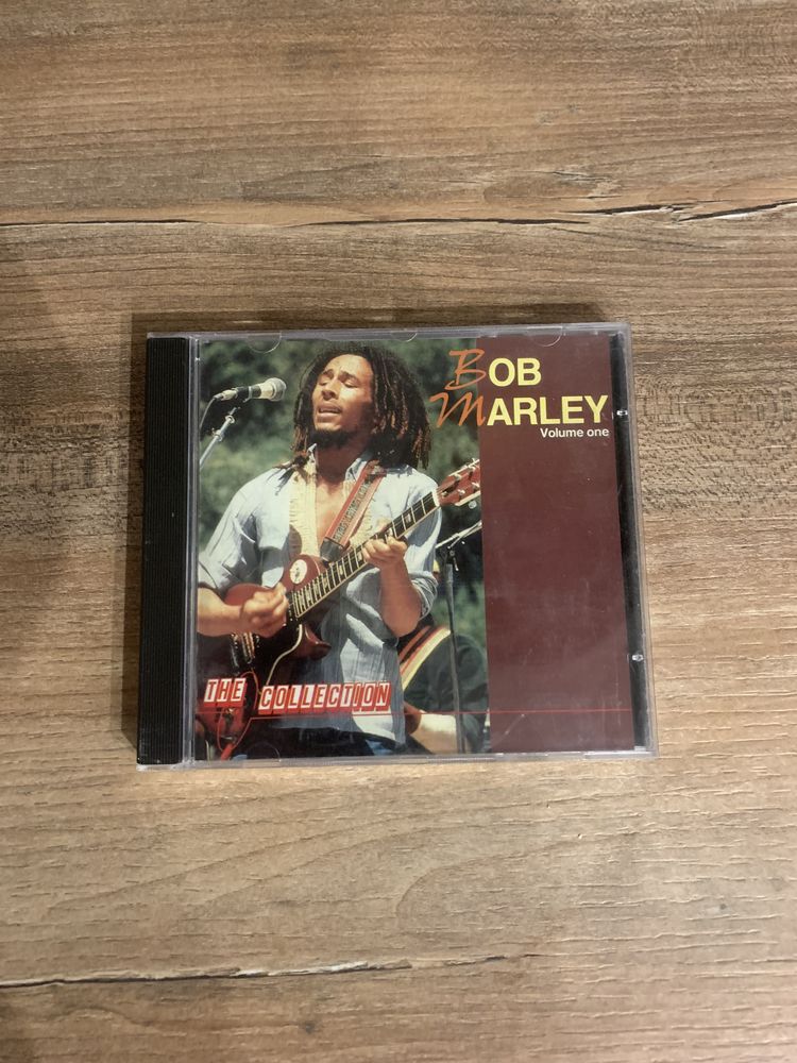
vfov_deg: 67.3
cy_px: 532
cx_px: 398
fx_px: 798
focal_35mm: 26
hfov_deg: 53.1
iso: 500
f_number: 1.8
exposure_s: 1/25
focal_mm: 4.25
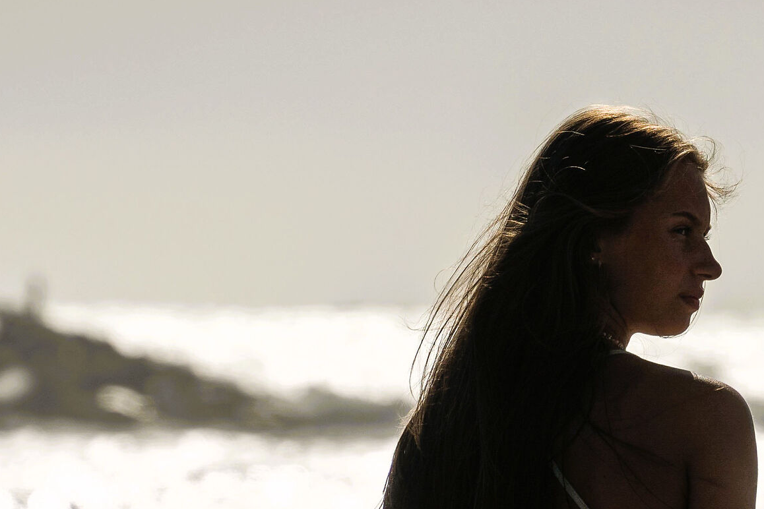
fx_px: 13199
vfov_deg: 2.2
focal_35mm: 622
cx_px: 614
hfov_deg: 3.3
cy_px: 434
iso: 100
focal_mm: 200
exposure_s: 1/3200
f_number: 6.3
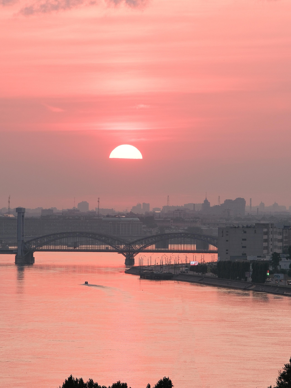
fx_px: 3643
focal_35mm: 325
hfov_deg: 4.6
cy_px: 175
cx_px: 145
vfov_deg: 6.1
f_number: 8
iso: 160
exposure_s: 1/100
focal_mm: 200
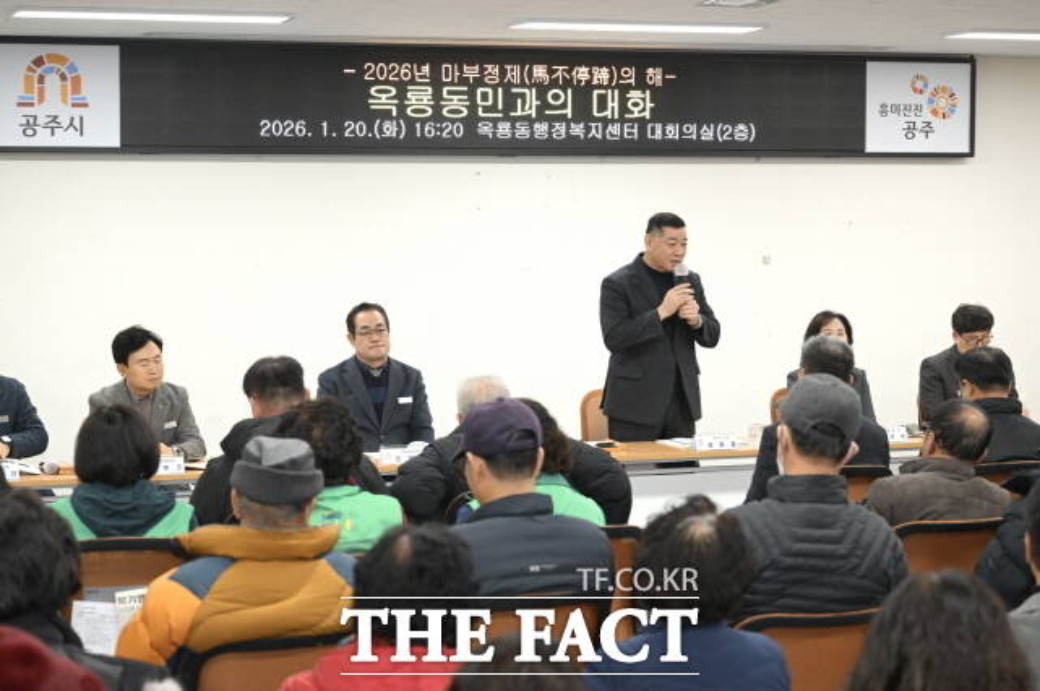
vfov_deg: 21.5
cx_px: 520
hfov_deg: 31.9
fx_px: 1818
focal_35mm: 63
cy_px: 346
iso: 2000
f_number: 4.5
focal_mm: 63
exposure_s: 1/160
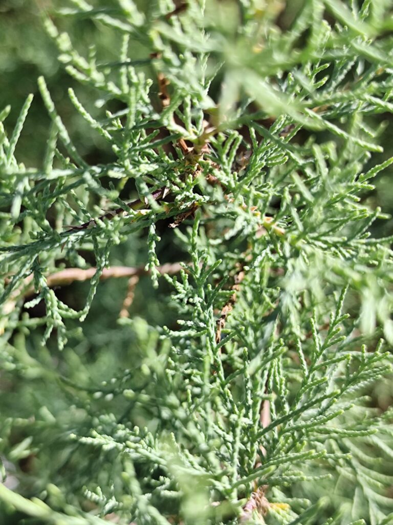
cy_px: 262
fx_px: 696
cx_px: 196
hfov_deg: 31.5
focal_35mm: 46
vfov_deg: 41.2
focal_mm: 6.19
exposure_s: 1/442
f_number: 1.65
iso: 50
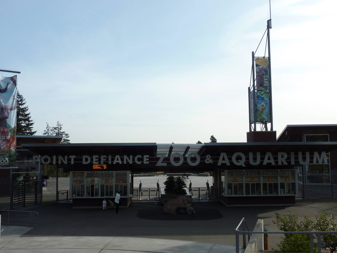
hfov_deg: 56.8
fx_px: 312
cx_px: 168
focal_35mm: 32
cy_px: 126
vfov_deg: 44.2
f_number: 4.5
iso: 80
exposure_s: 1/640
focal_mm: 5.3
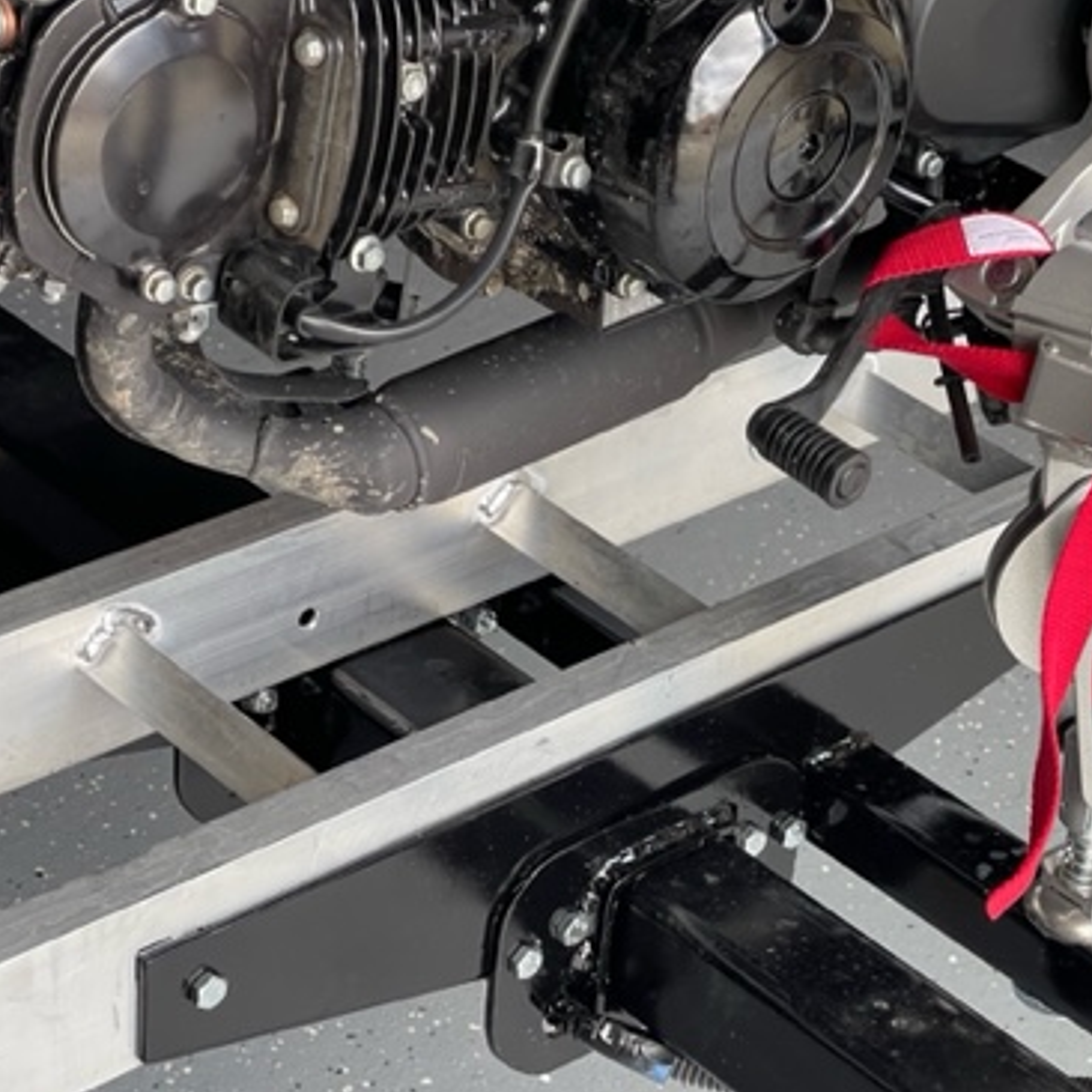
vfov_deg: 17.5
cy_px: 686
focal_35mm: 99
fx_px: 3533
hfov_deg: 17.5
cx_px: 701
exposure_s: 1/120
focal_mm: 7.5
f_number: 2.2
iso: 80
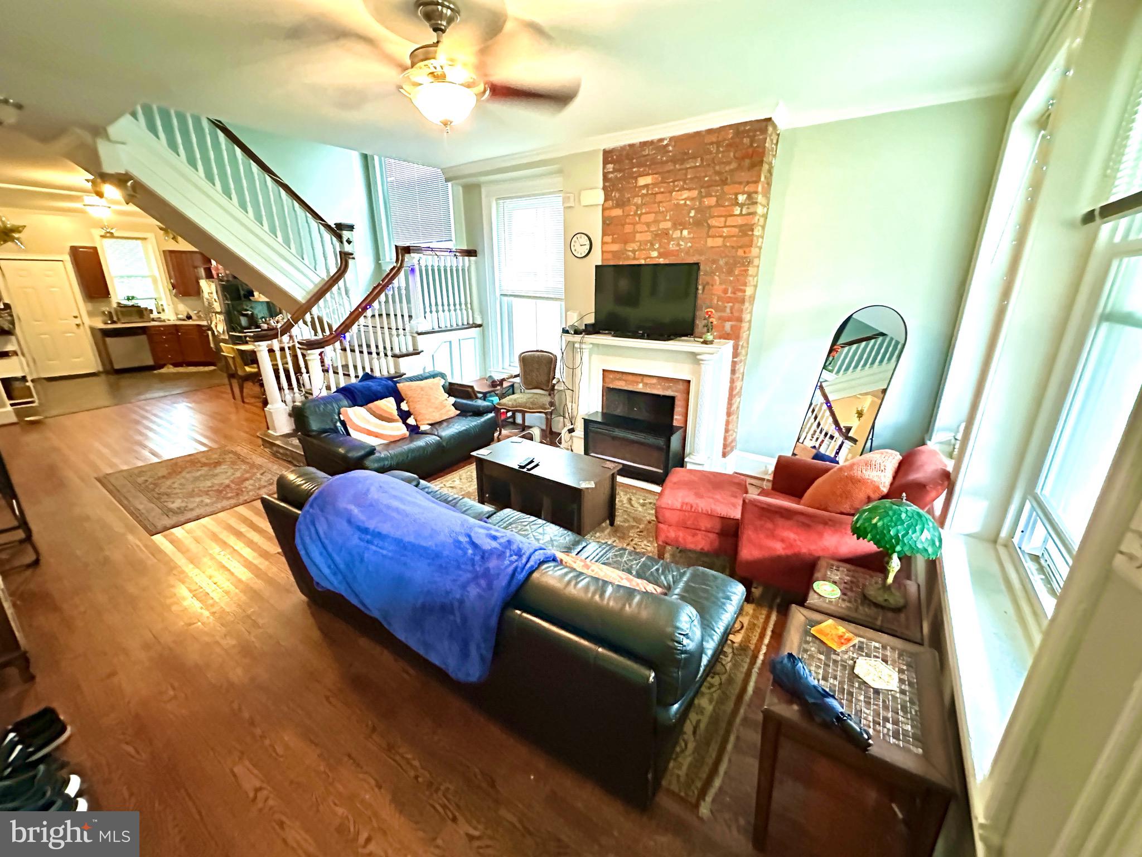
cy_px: 428
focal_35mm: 14
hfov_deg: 102.1
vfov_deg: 85.7
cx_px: 571
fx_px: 462
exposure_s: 1/30
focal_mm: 2.22
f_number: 2.2
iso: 1600
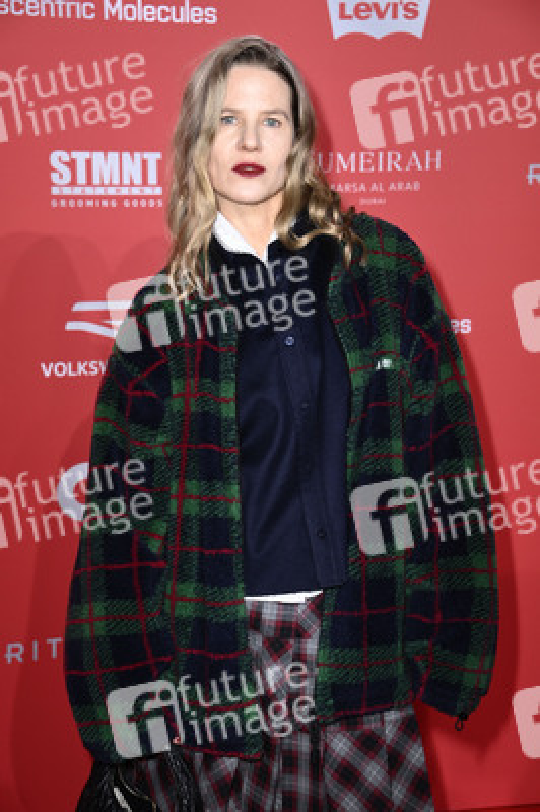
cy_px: 406
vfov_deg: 26.0
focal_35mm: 78
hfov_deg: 17.5
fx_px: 1758
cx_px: 270
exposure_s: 1/250
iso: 1000
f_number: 5.6
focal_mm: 78
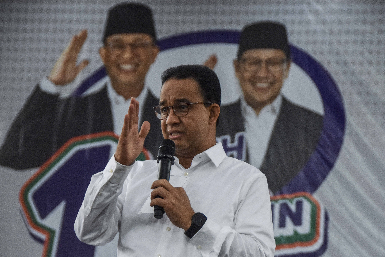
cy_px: 128
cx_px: 192
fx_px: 1684
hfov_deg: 13.0
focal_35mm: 158
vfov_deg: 8.7
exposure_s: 1/125
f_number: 5.3
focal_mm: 105
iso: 1000
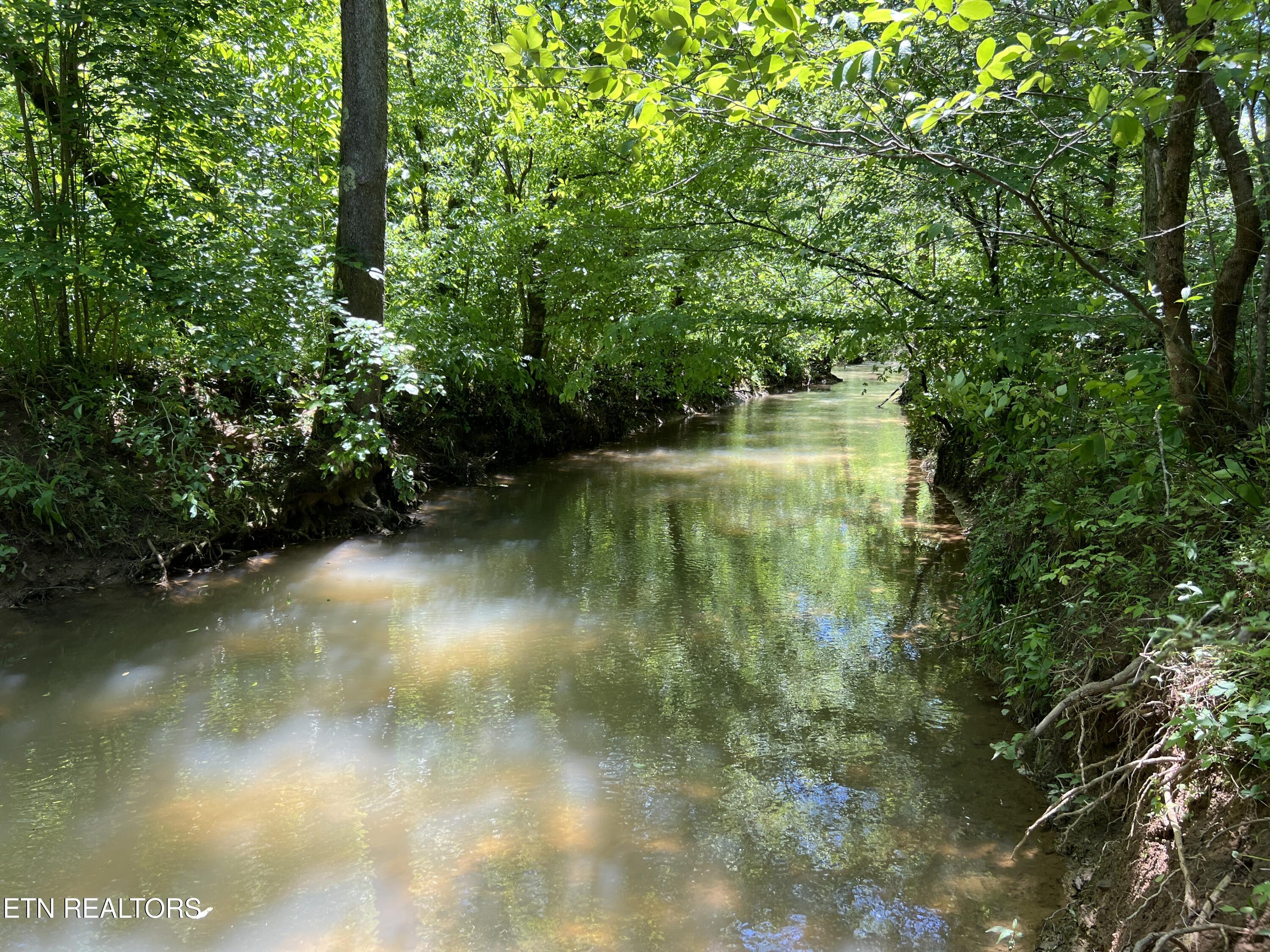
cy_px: 476
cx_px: 635
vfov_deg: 53.1
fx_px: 954
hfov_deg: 67.3
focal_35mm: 26
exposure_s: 1/323
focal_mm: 5.7
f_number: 1.5
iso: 50
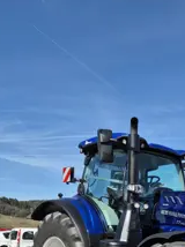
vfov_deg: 41.3
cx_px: 170
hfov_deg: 31.8
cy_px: 210
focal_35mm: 43
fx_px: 307
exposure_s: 1/1796
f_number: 1.8
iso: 25
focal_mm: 5.4
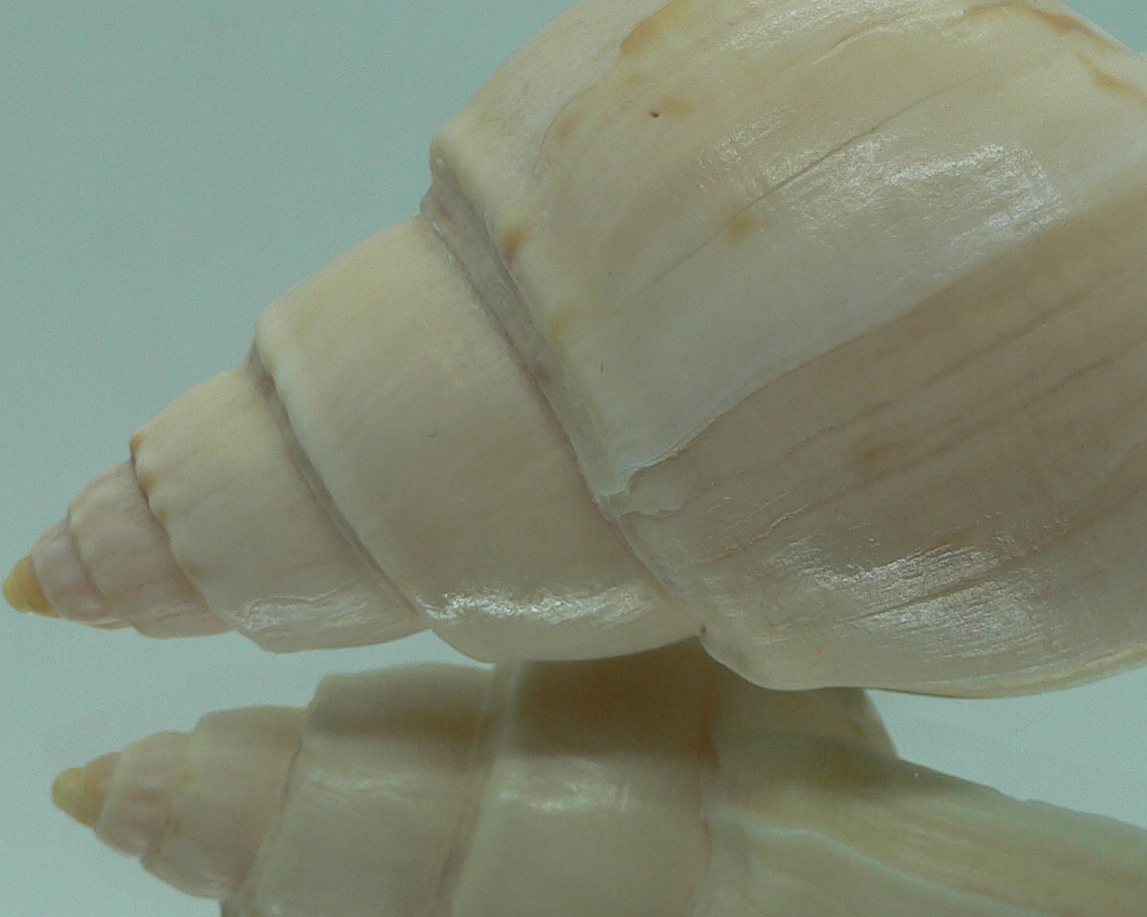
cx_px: 707
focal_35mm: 60
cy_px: 503
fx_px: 2036
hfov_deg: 31.3
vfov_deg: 25.4
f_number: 2.8
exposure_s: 1/80
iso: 80
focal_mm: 4.6
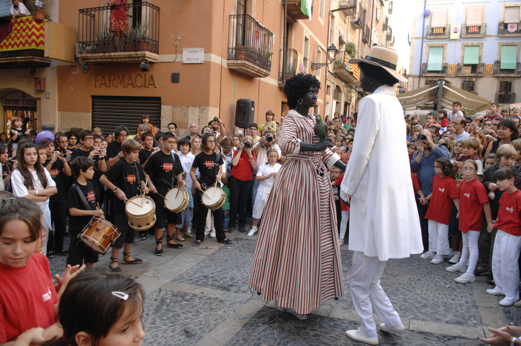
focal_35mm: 26
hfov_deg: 70.5
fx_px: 369
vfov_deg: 50.3
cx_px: 260
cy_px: 173
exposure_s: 1/90
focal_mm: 17
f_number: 4.8
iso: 400
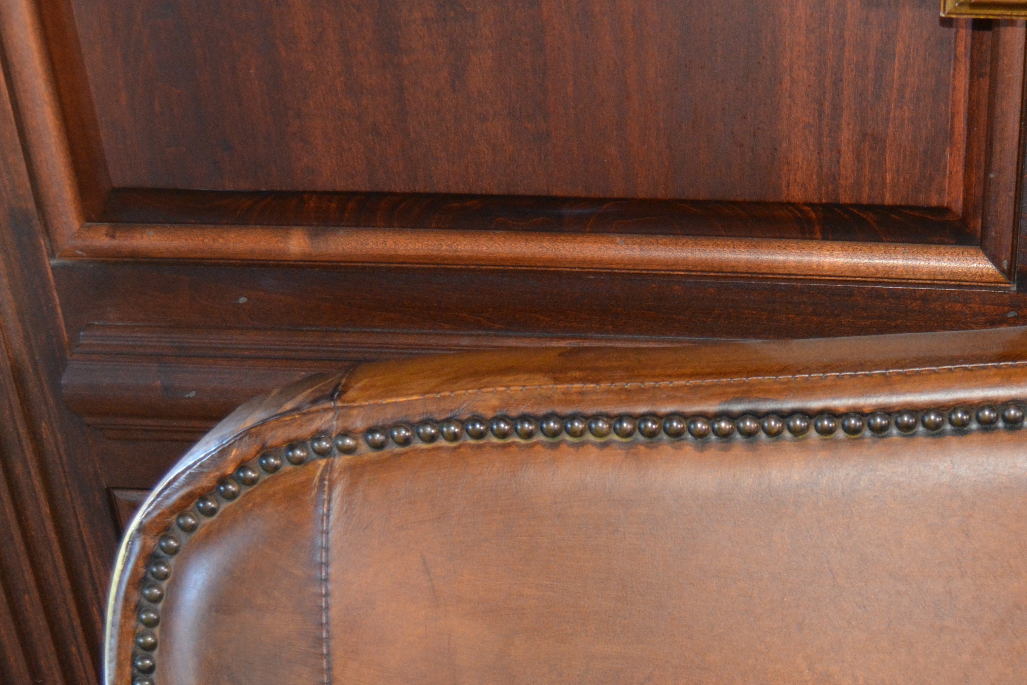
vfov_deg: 24.1
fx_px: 1568
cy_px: 593
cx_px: 868
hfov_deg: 34.8
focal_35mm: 55
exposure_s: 1/60
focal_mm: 19
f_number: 3.5
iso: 2000
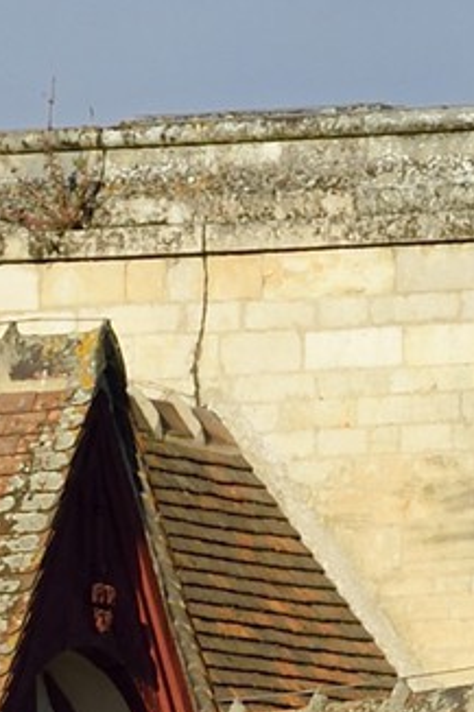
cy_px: 2562
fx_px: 22577
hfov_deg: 1.2
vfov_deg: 1.8
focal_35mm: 1142
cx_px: 61
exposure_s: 1/250
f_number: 11
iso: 200
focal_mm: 155
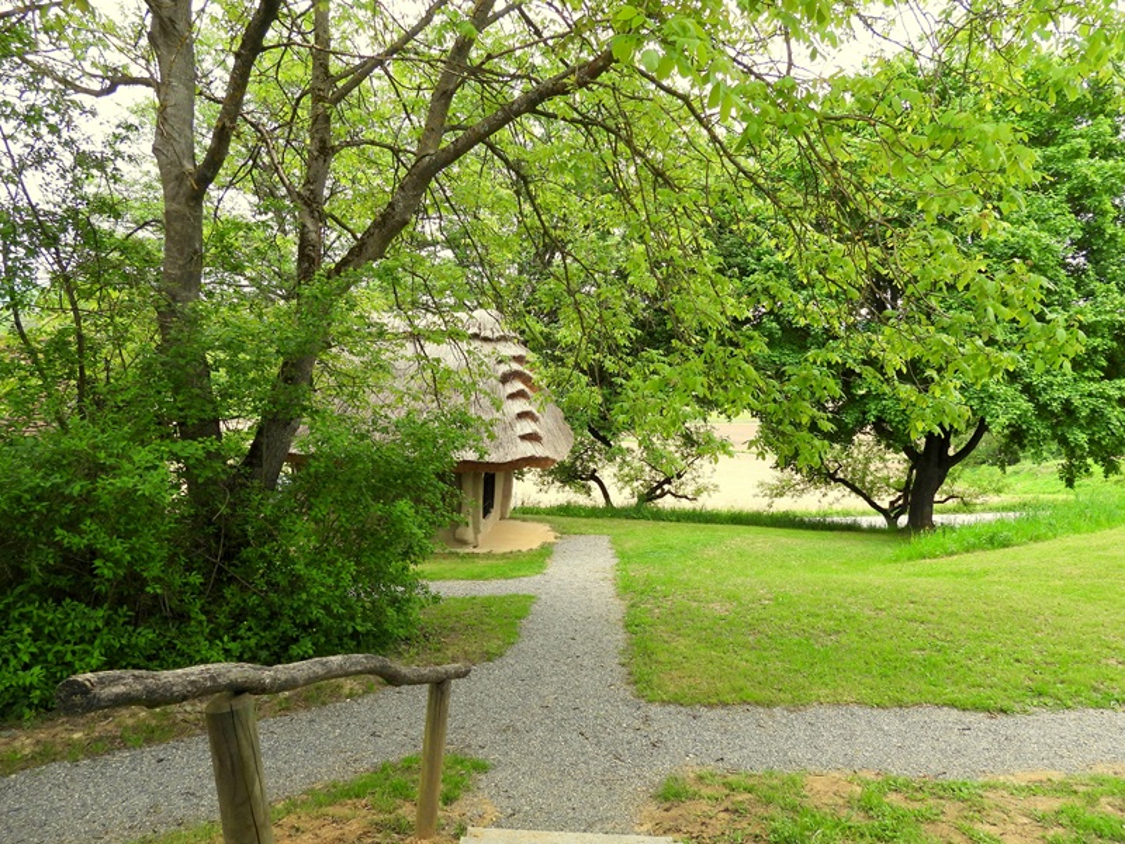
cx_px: 562
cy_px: 422
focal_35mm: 24
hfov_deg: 71.6
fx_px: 780
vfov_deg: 56.8
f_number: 2.8
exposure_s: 1/200
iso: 100
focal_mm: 4.3
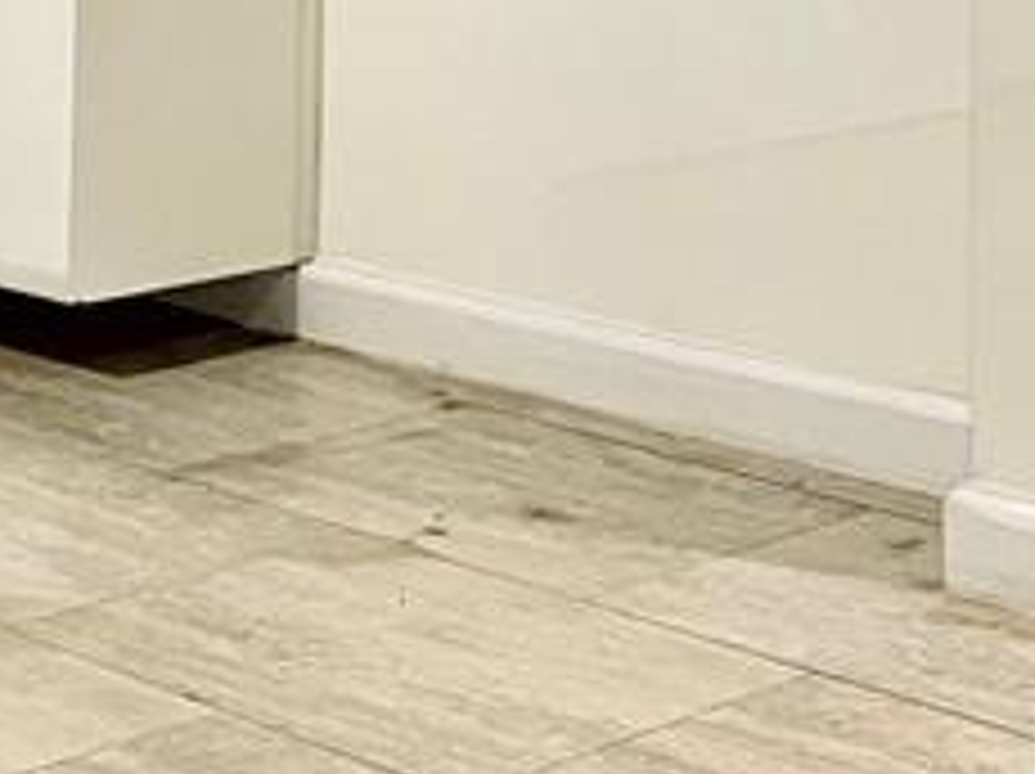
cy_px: -580
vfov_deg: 11.8
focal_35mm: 116
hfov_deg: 15.4
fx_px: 3465
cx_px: 1647
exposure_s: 1/60
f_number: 1.6
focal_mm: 4.2
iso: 160
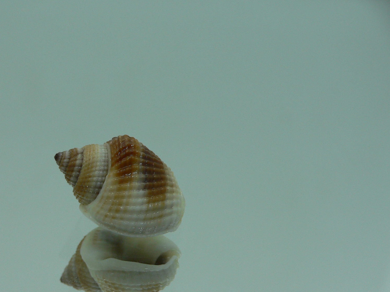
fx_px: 530
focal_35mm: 47
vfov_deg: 30.7
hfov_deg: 39.9
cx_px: 130
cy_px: 183
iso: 80
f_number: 2.8
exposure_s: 1/80
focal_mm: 4.6
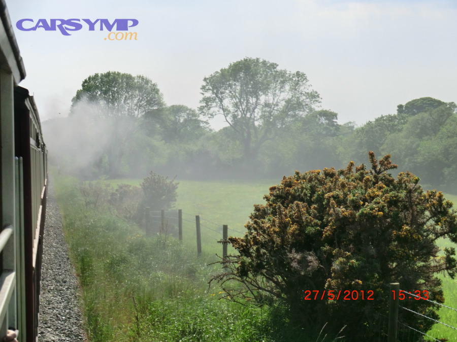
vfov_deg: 16.6
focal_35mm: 89
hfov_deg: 22.0
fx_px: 1174
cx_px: 228
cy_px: 171
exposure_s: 1/1000
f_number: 4.8
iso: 80
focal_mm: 16
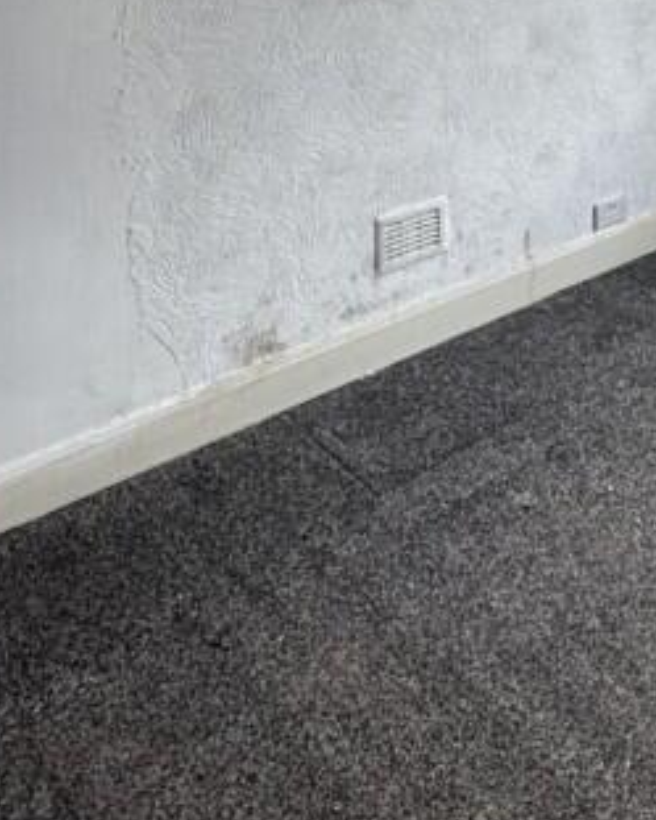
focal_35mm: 45
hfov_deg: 30.7
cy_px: -163
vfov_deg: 33.5
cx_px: 680
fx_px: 1092
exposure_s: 1/99
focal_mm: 2.22
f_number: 2.2
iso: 100
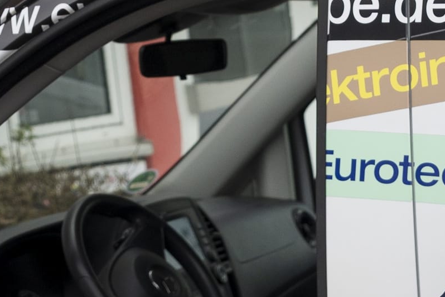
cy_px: 395
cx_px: 476
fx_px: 952
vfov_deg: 16.6
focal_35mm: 77
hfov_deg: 24.7
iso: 400
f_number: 2.8
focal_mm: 24
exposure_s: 1/1000
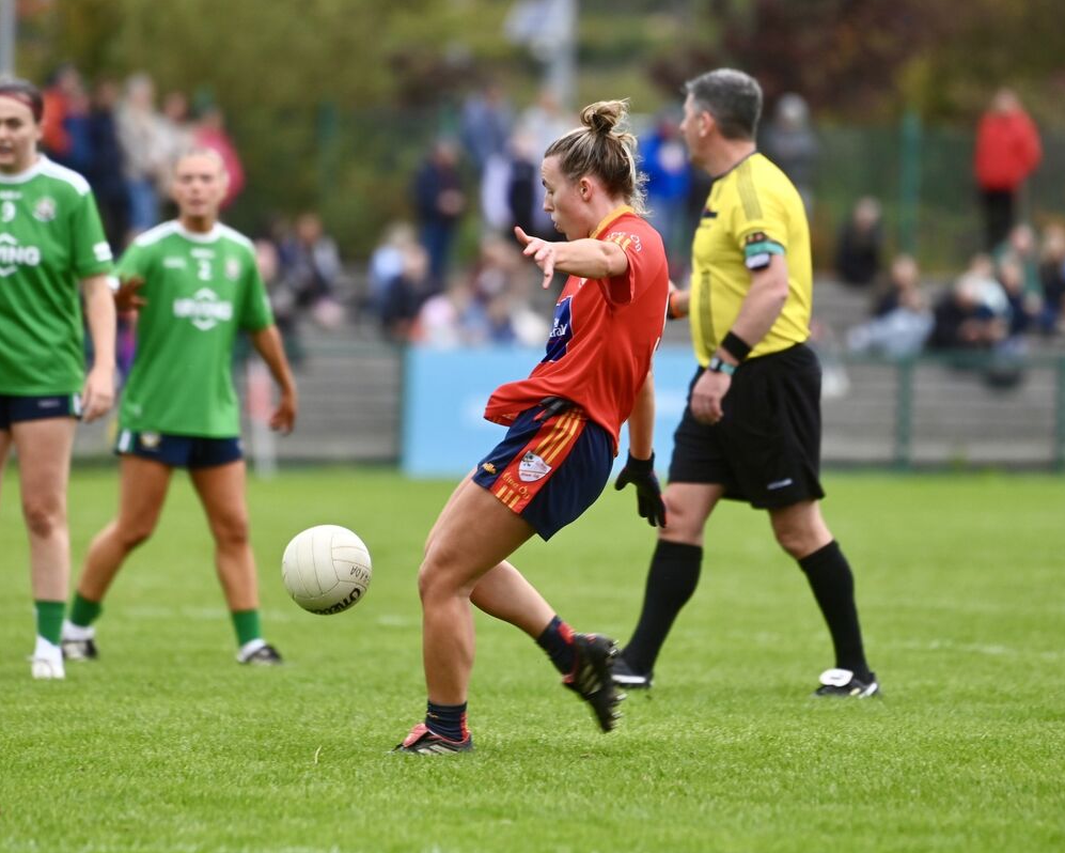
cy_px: 426
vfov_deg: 3.3
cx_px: 553
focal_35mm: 463
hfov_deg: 4.2
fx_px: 14597
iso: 1600
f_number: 5.6
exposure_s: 1/640
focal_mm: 410
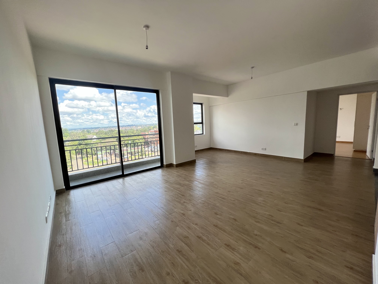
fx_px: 142
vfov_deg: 89.9
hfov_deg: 106.2
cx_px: 189
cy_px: 142
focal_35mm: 13
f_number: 1.8
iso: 32
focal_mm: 1.57
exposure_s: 1/330
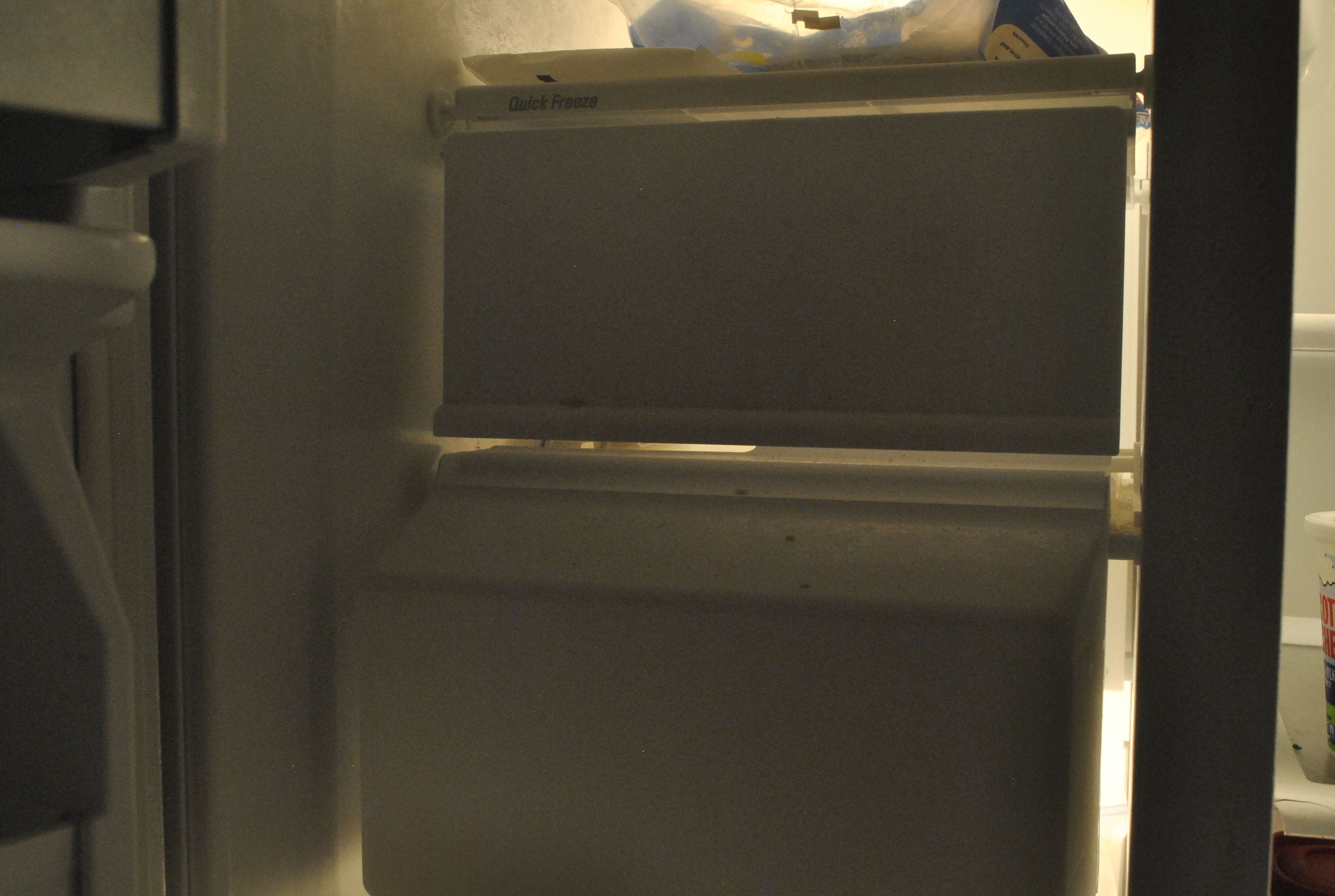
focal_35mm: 40
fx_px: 1469
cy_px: 467
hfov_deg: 48.9
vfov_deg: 33.9
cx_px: 662
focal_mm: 25
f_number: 10
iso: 800
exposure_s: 1/50
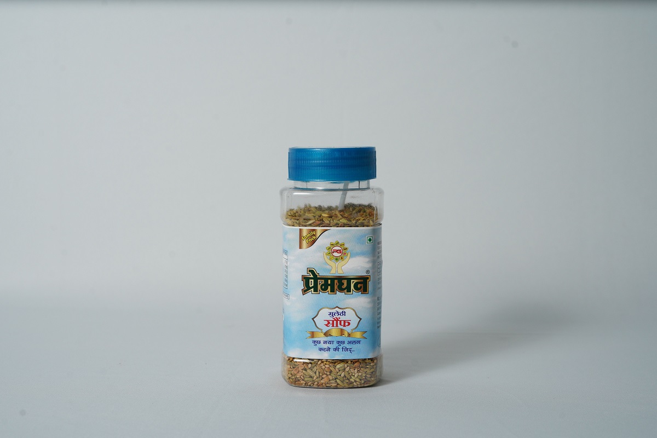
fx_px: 912
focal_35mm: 50
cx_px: 328
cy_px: 219
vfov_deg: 27.0
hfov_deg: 39.6
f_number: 7.1
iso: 400
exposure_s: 1/200
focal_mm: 50
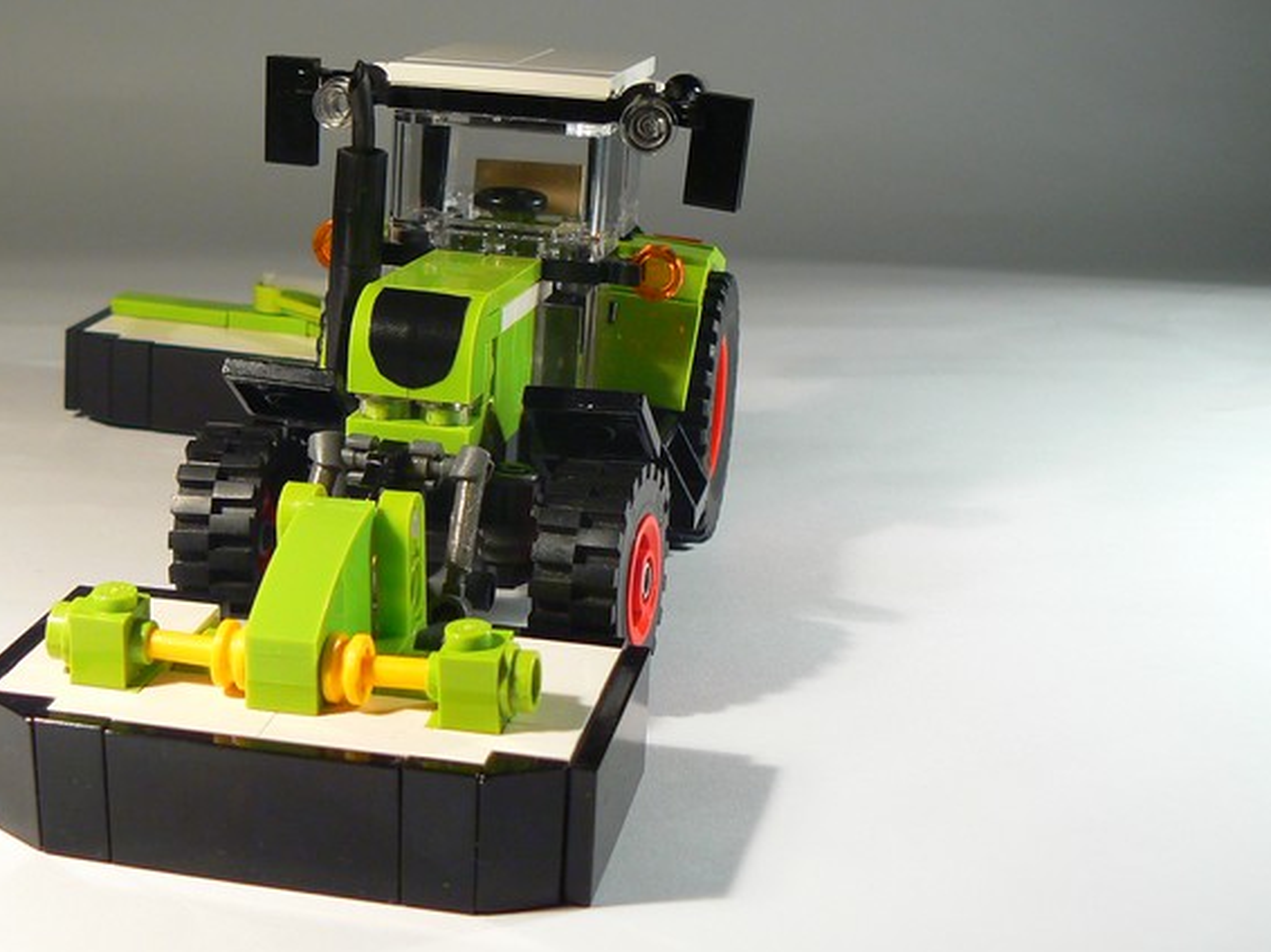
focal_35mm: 58
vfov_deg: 25.1
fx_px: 2129
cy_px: 348
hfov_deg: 33.0
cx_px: 424
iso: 80
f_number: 3.2
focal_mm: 6.8
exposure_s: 1/13
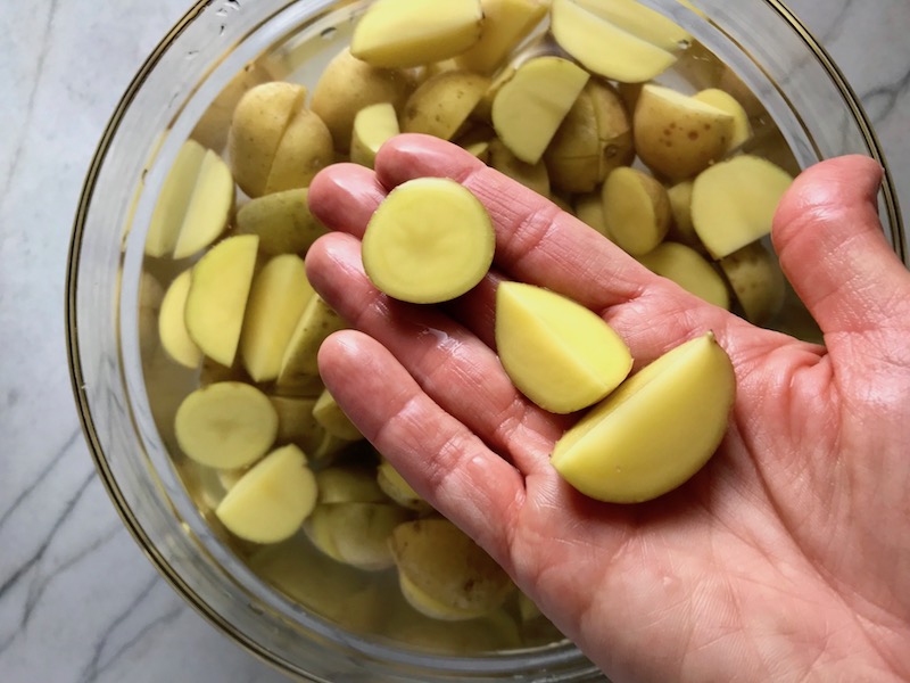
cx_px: 455
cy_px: 342
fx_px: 736
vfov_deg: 49.7
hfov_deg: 63.4
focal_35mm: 28
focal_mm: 3.99
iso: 40
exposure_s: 1/120
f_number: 1.8
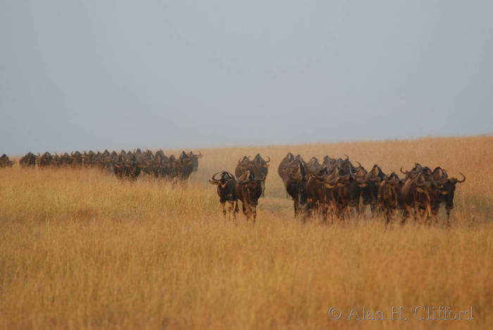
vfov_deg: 2.3
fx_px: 8223
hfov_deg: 3.4
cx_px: 246
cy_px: 165
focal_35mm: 600
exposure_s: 1/400
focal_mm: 400
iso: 800
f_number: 5.6
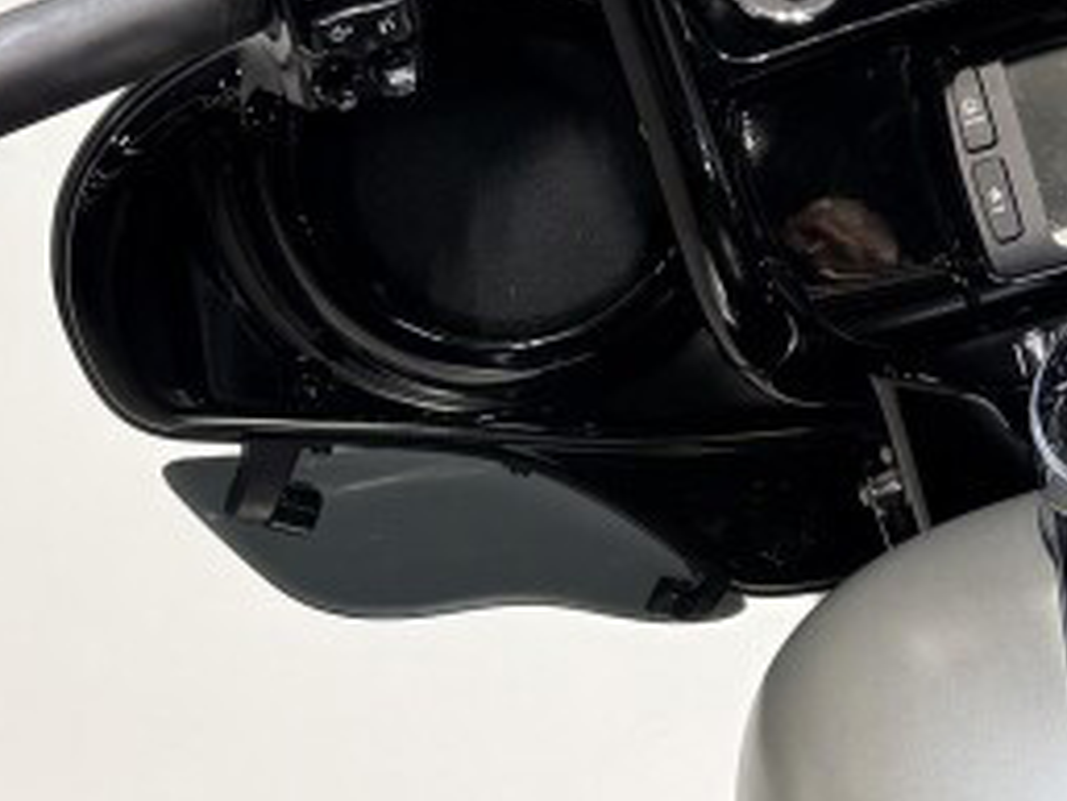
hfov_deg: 17.4
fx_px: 3331
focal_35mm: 108
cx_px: 1256
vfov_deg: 13.7
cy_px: 245
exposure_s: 1/120
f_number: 1.6
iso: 40
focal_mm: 5.96
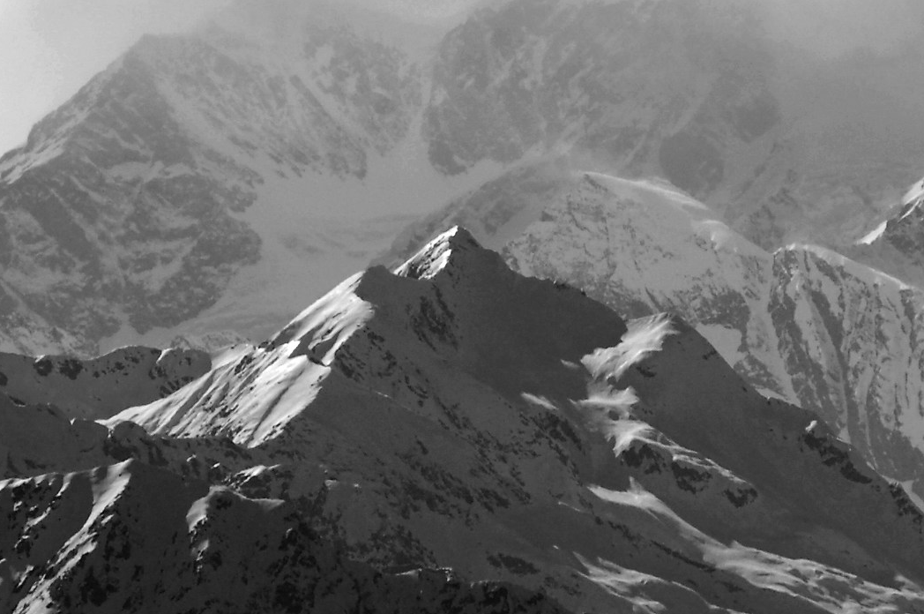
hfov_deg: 2.0
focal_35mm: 1031
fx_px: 26429
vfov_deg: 1.3
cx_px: 474
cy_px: 166
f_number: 9
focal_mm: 300
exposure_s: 1/800
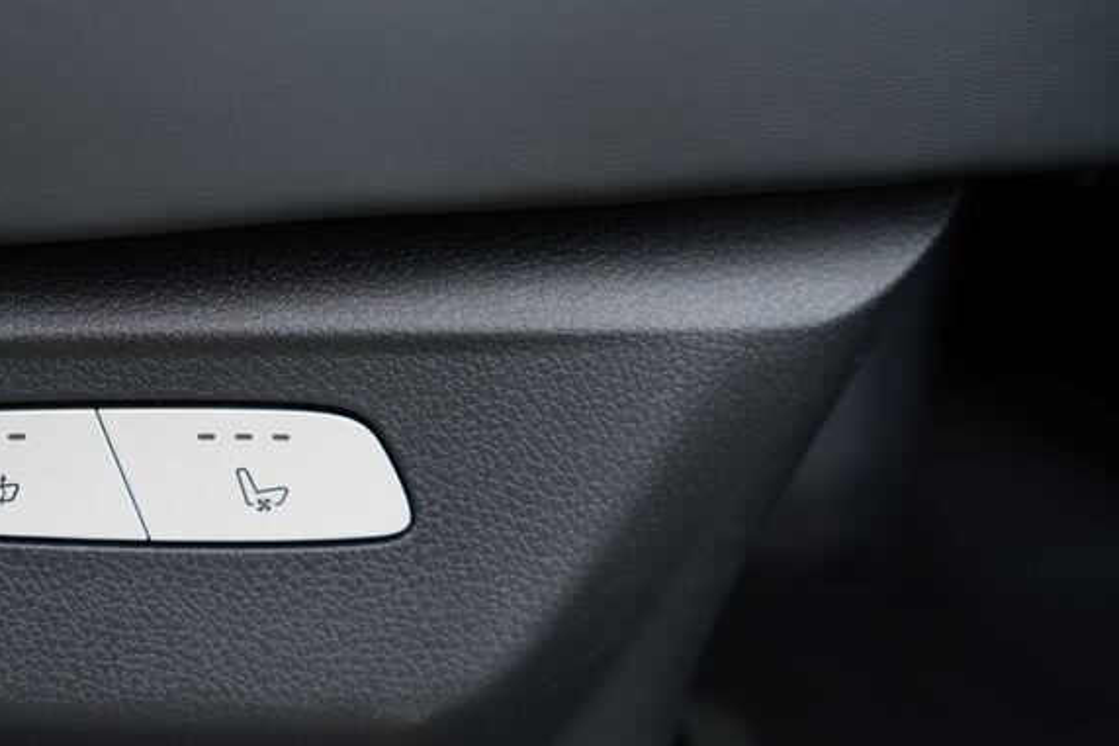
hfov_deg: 43.6
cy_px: 494
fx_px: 1336
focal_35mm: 43
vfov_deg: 30.9
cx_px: 245
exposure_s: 1/30
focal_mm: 24
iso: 250
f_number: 2.8
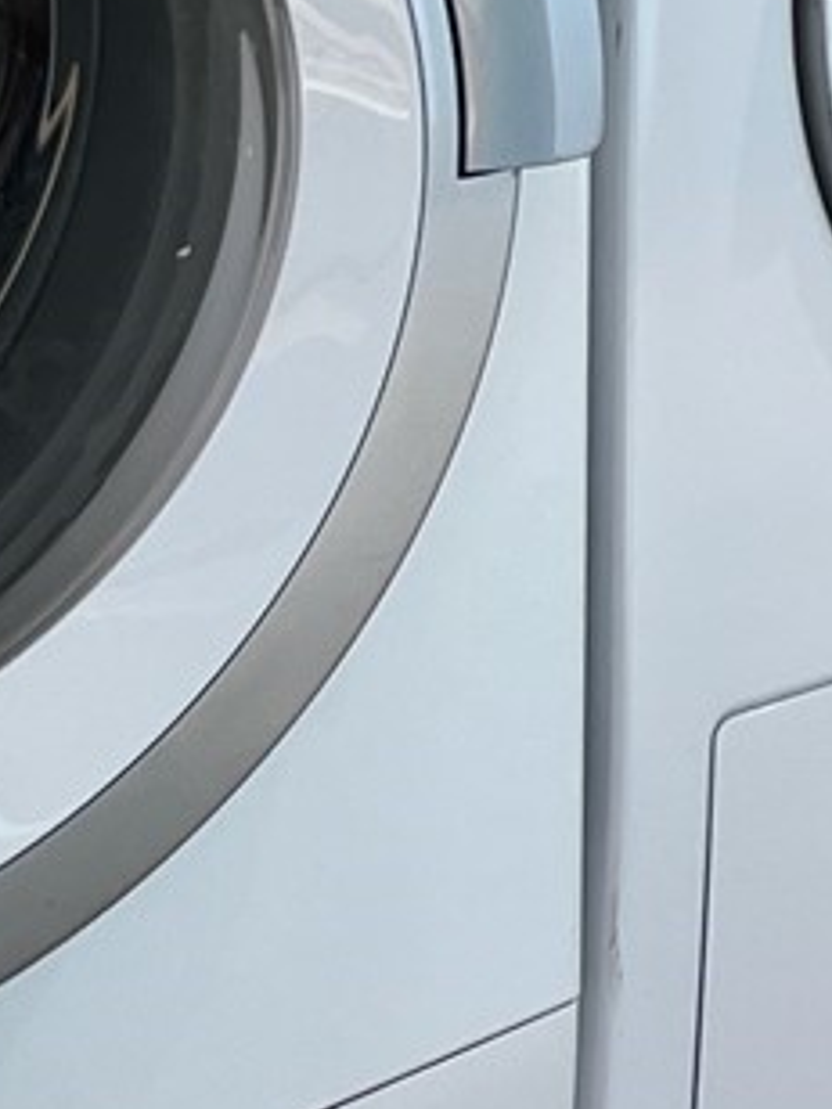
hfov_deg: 9.8
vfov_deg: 12.8
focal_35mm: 135
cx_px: 1905
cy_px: -1095
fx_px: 4326
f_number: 1.5
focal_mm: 5.7
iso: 100
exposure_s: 1/120
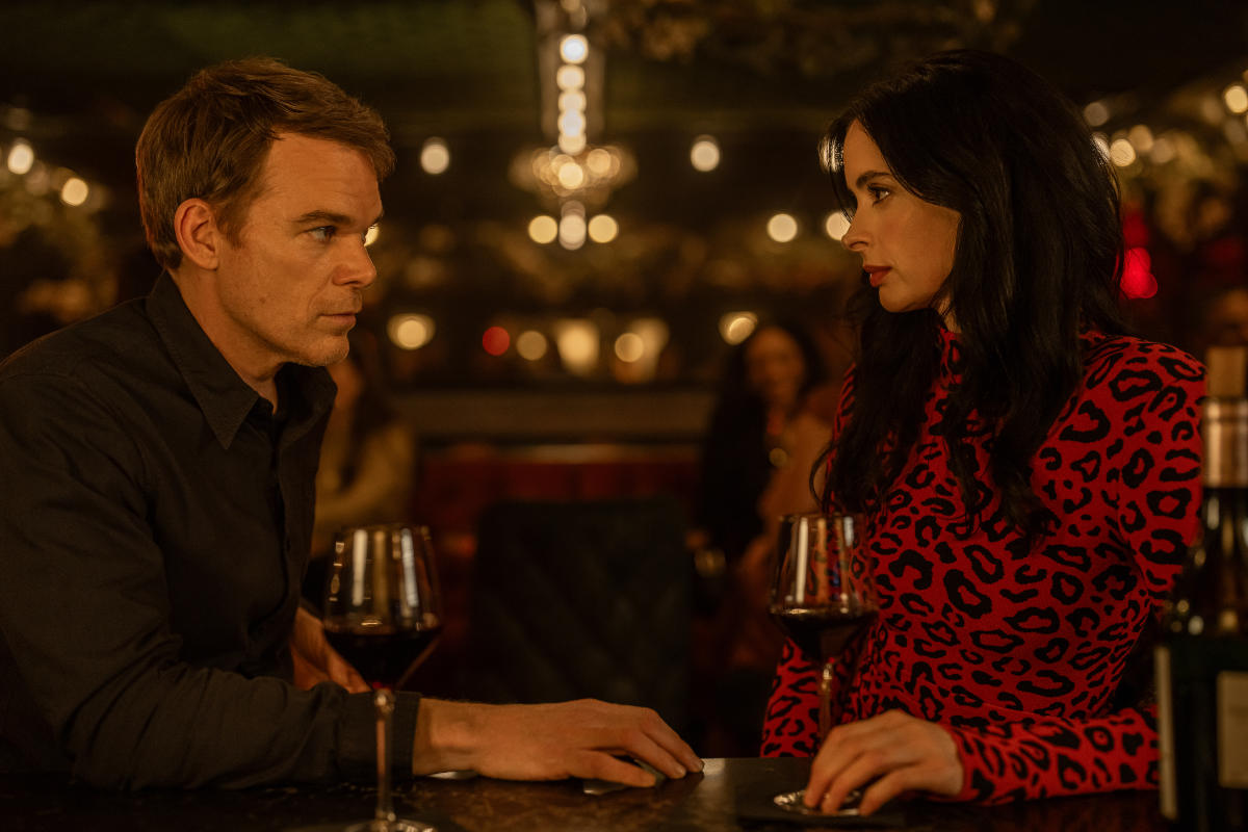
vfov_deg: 27.0
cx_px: 624
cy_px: 416
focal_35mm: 50
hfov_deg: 39.6
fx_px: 1733
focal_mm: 50
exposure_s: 1/80
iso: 1000
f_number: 1.8
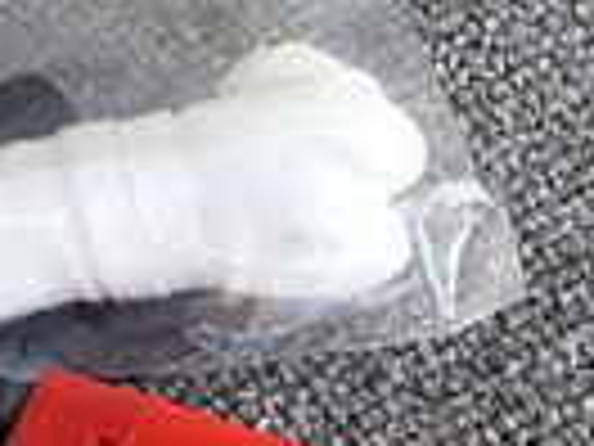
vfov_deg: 7.0
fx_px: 3621
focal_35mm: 211
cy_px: 286
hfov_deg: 8.4
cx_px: -936
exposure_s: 1/180
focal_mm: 3.3
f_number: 2.4
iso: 25
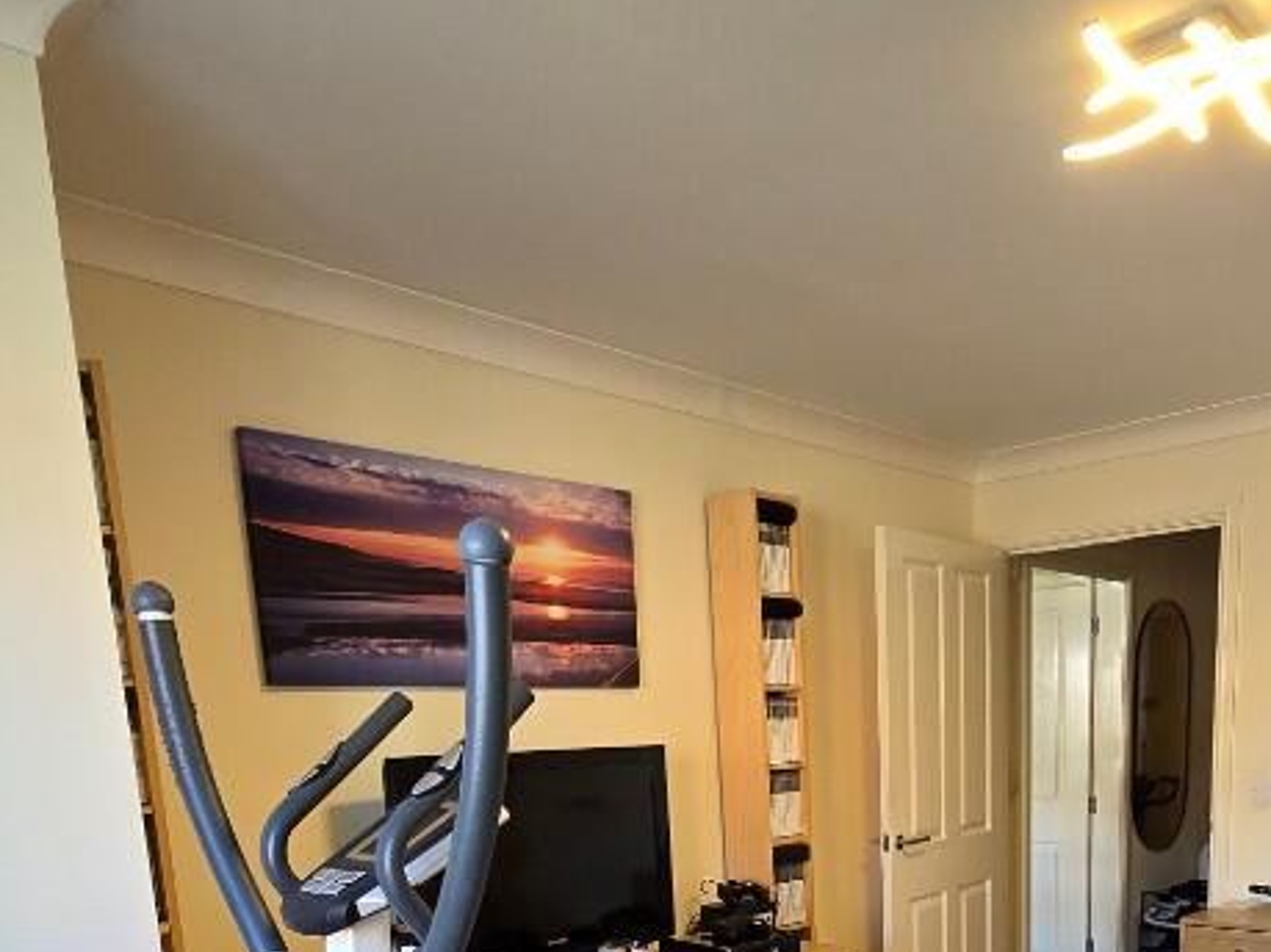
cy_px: 969
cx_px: 792
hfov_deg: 60.9
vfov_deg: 41.4
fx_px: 1065
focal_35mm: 29
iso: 125
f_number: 2.2
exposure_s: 1/50
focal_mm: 2.2
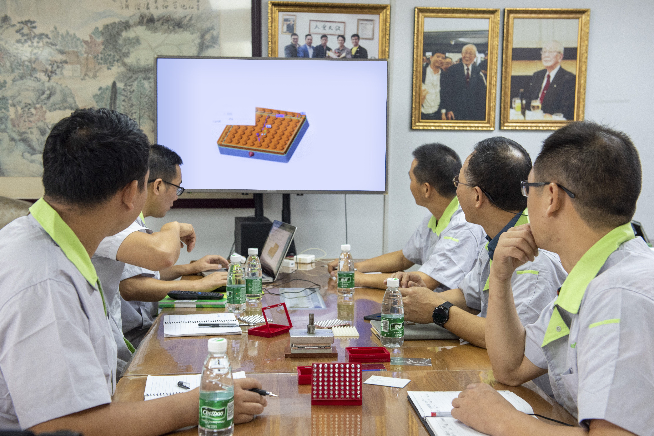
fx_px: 872
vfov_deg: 28.1
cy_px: 218
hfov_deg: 41.1
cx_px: 327
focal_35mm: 48
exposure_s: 1/100
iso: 800
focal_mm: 48
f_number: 5
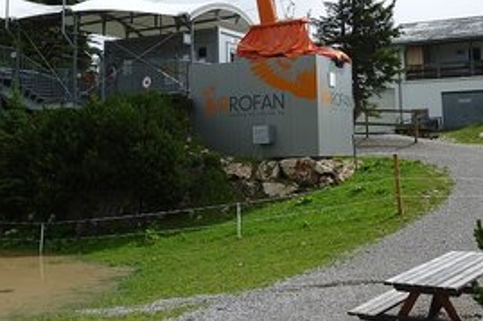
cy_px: 56
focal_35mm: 51
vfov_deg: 25.9
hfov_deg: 38.9
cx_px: 242
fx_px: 684
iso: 80
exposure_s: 1/1000
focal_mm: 5.9
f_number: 3.7
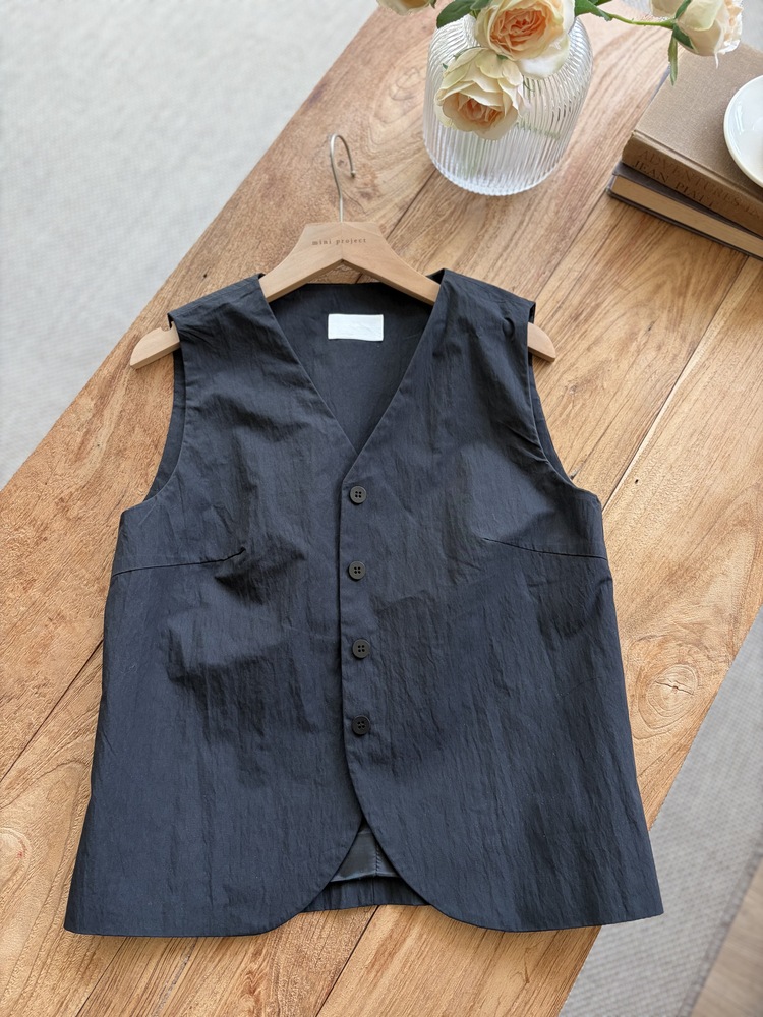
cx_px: 382
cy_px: 508
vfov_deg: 67.3
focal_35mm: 26
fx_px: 764
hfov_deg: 53.1
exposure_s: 1/121
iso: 125
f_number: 1.6
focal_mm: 5.96
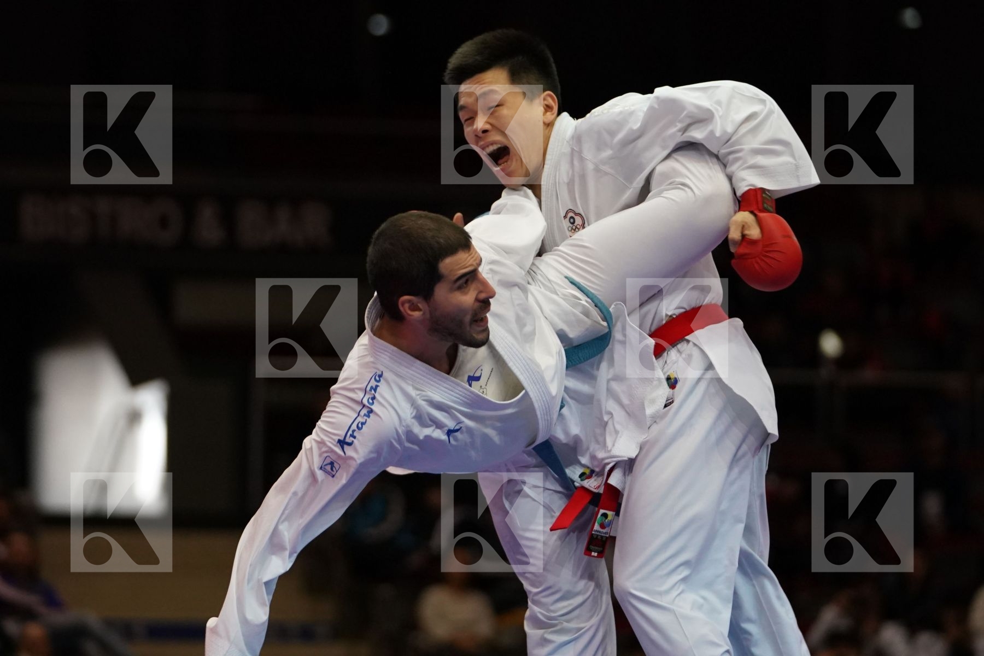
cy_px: 328
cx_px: 492
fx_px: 5494
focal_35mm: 201
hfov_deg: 10.2
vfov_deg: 6.8
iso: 2500
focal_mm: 134
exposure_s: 1/1000
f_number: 2.8
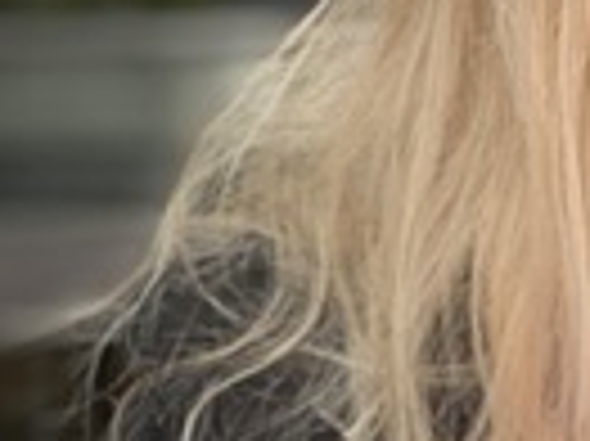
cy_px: -27
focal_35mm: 254
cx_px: 851
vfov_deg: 5.8
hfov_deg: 7.7
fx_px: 4325
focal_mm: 6
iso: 16
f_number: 2.4
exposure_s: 1/131
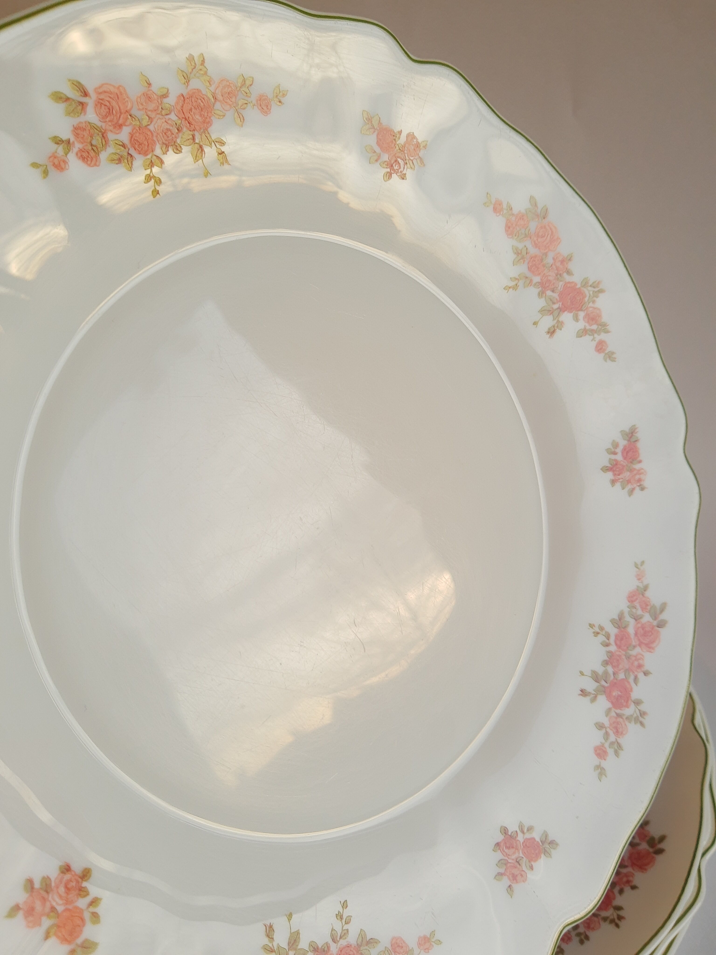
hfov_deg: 53.1
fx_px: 717
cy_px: 478
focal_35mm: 26
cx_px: 358
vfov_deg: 67.3
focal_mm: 3.95
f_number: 1.8
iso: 60
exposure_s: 1/50
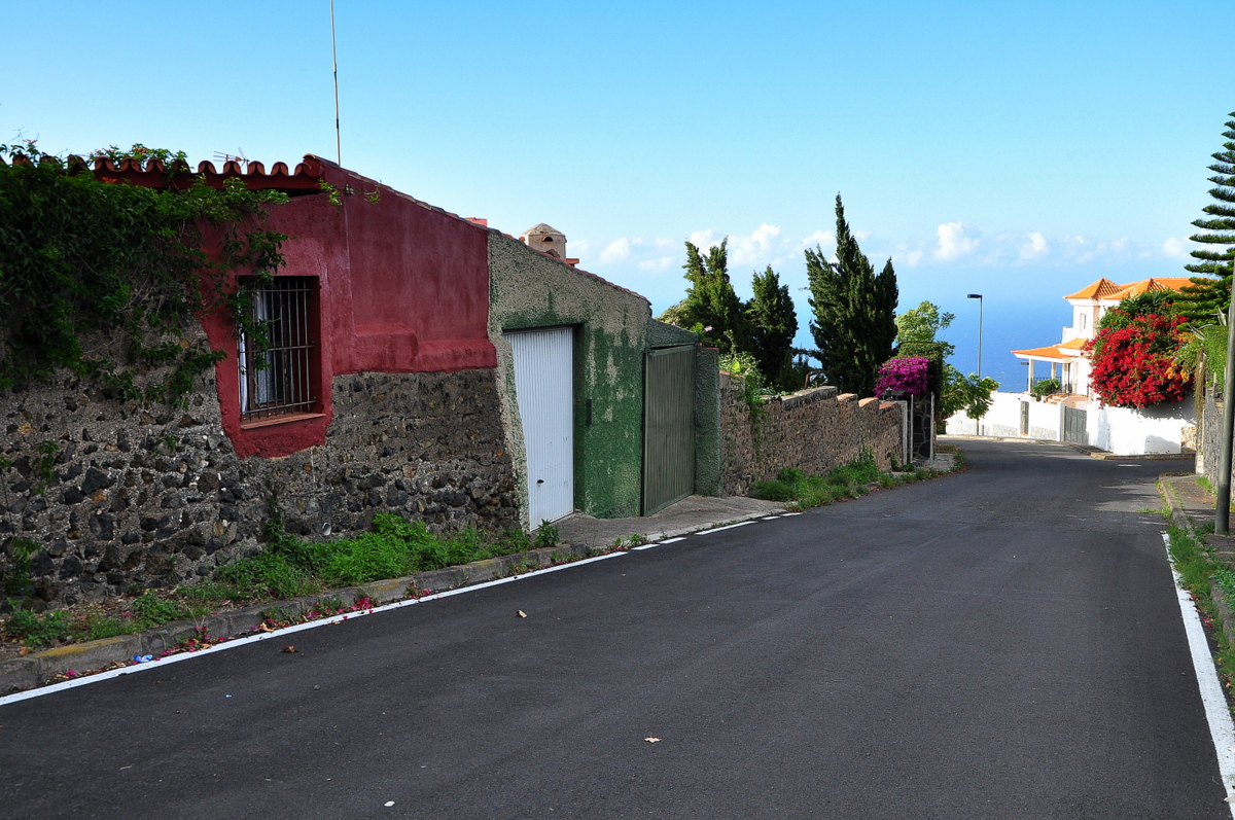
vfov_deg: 34.1
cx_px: 618
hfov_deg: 49.6
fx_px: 1336
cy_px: 410
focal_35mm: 39
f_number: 9
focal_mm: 26
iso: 400
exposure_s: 1/320
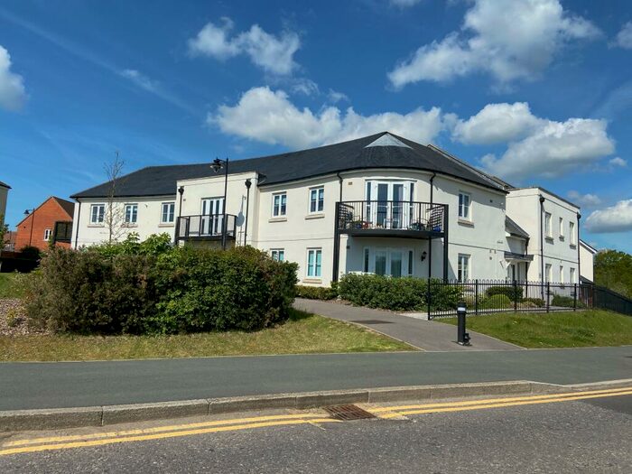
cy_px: 237
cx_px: 316
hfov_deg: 67.3
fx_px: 475
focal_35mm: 26
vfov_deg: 53.1
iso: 32
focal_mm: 4.25
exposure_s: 1/4274
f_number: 1.8
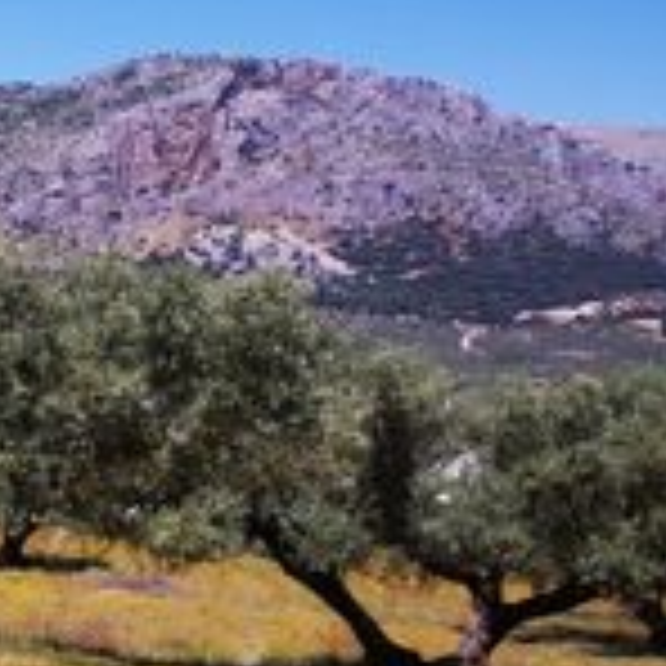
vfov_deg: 15.2
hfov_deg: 13.1
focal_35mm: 114
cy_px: 508
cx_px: -691
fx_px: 2481
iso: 50
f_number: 1.8
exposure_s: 1/2037
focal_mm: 5.58
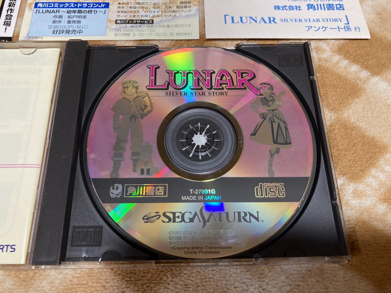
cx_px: 196
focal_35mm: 28
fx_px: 316
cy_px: 146
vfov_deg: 49.7
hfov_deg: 63.4
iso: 125
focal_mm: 3.99
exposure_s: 1/50
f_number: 1.8
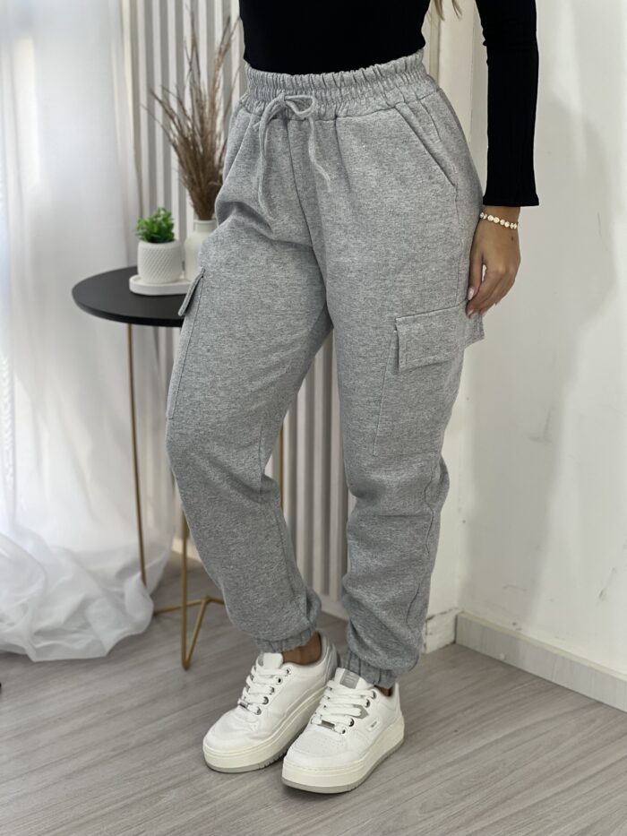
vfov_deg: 25.3
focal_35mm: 77
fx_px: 1859
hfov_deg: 19.1
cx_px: 314
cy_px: 418
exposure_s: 1/120
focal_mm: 9
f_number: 2.8
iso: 80
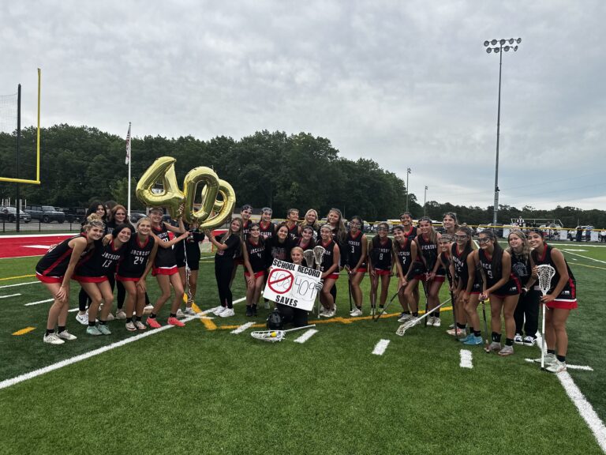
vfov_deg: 56.8
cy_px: 228
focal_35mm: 24
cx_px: 303
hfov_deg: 71.6
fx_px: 420
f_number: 1.78
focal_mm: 6.86
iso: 80
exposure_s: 1/1751
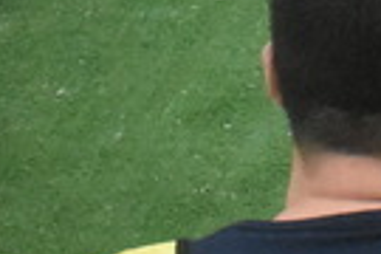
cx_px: 677
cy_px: -189
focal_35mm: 223
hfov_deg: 8.9
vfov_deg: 6.1
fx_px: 2360
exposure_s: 1/500
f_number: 11
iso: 6400
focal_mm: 20
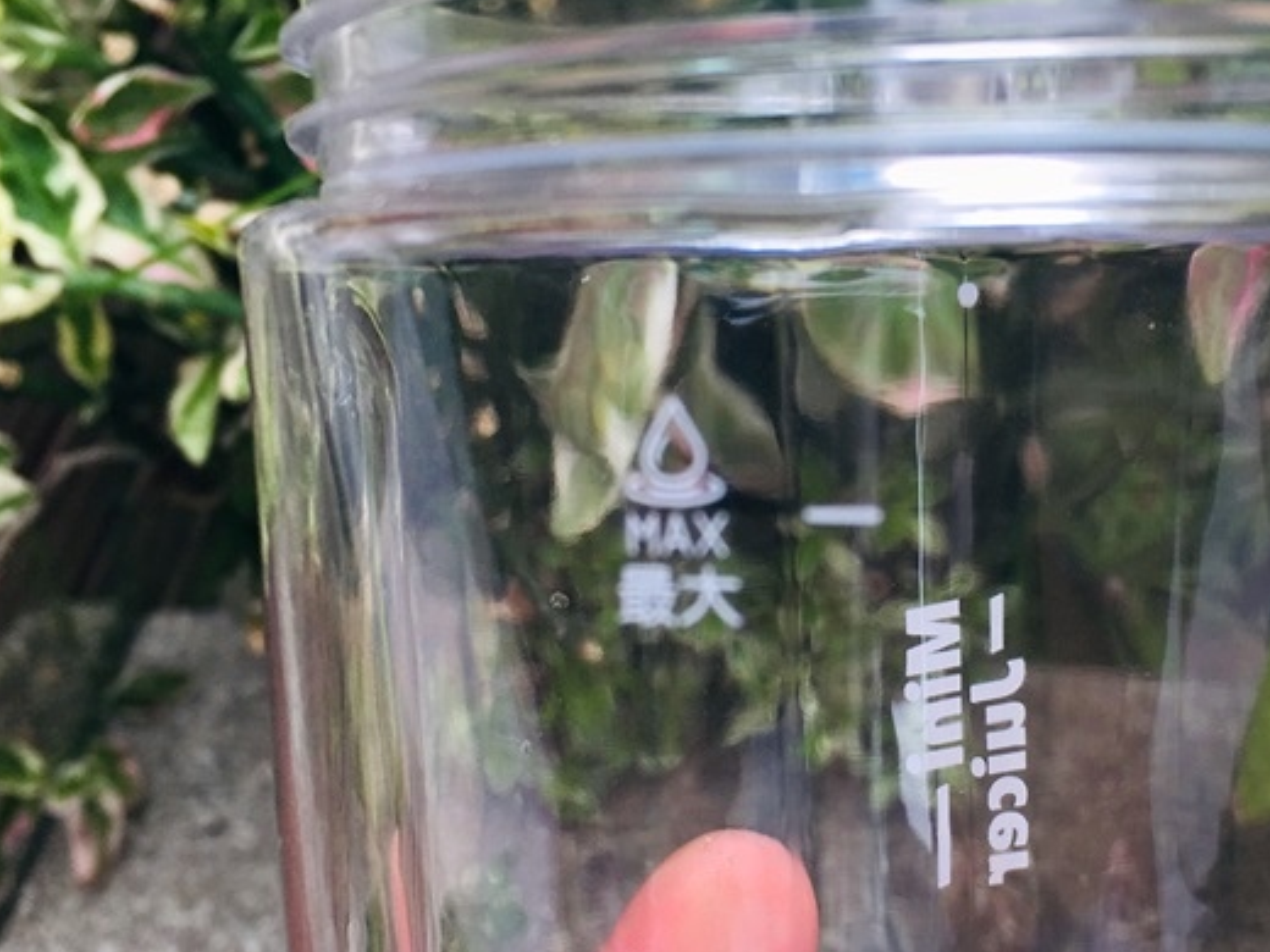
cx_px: 828
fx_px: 1944
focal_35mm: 53
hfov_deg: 35.9
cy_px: 572
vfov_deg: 27.5
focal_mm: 4.15
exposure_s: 1/225
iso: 25
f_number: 2.2
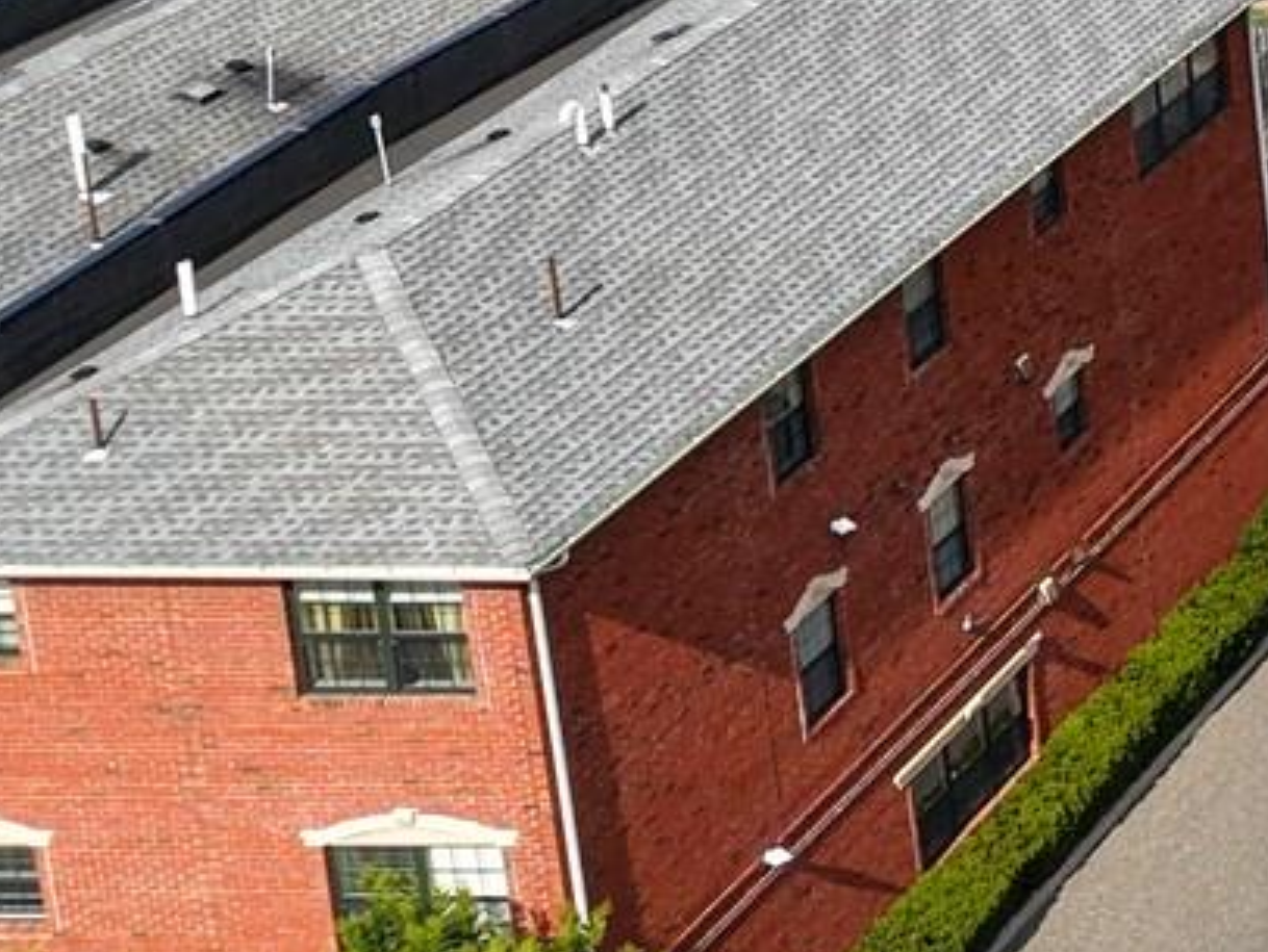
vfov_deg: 11.6
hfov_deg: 12.3
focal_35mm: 121
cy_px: -612
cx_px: 3176
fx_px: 4435
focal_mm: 8.67
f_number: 1.8
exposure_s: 1/350
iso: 100
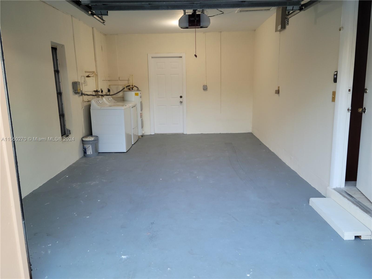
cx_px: 186
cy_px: 140
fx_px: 301
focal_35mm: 28
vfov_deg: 49.7
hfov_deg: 63.4
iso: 160
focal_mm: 5.9
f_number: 2
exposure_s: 1/59
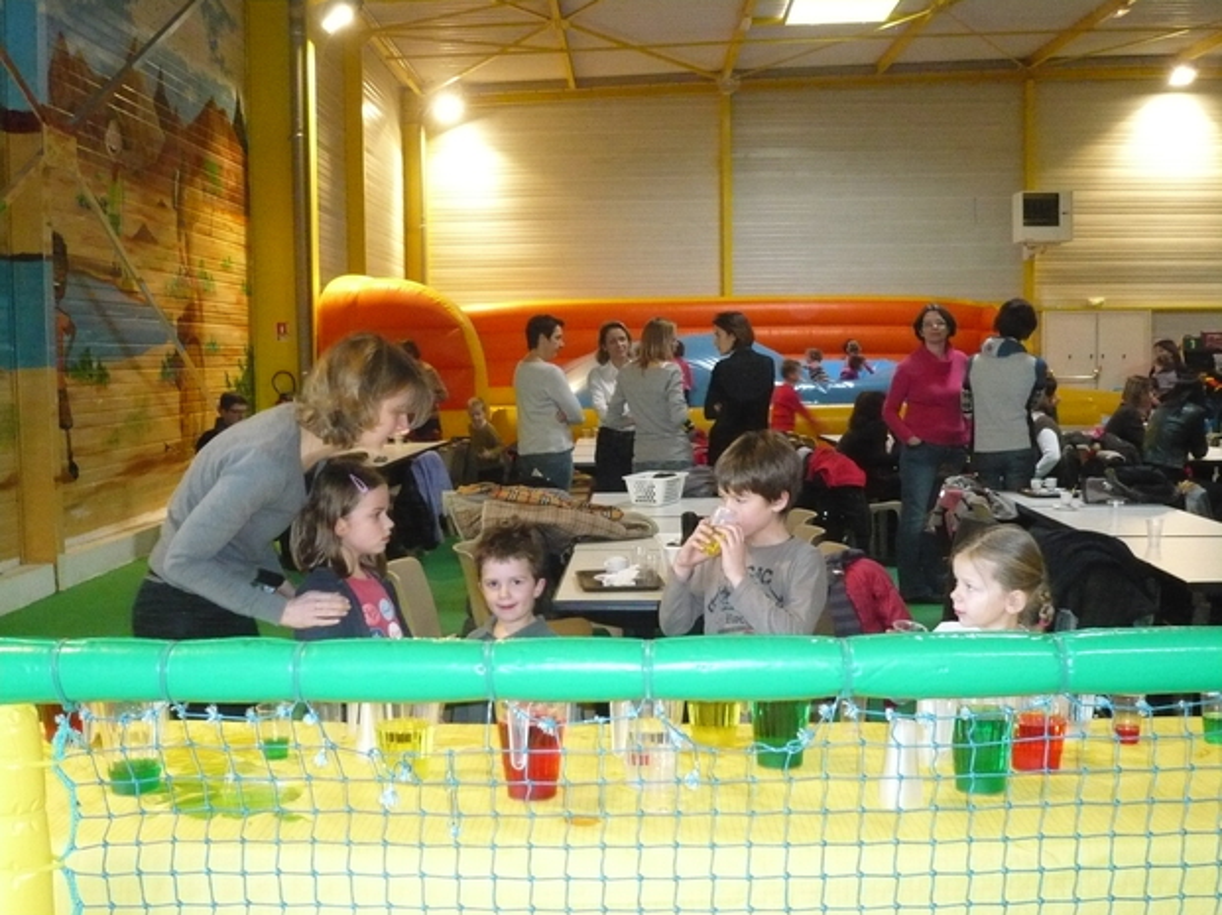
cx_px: 611
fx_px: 1341
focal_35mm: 38
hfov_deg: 49.0
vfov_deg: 37.7
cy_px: 458
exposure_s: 1/30
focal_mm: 6.2
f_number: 3.2
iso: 500
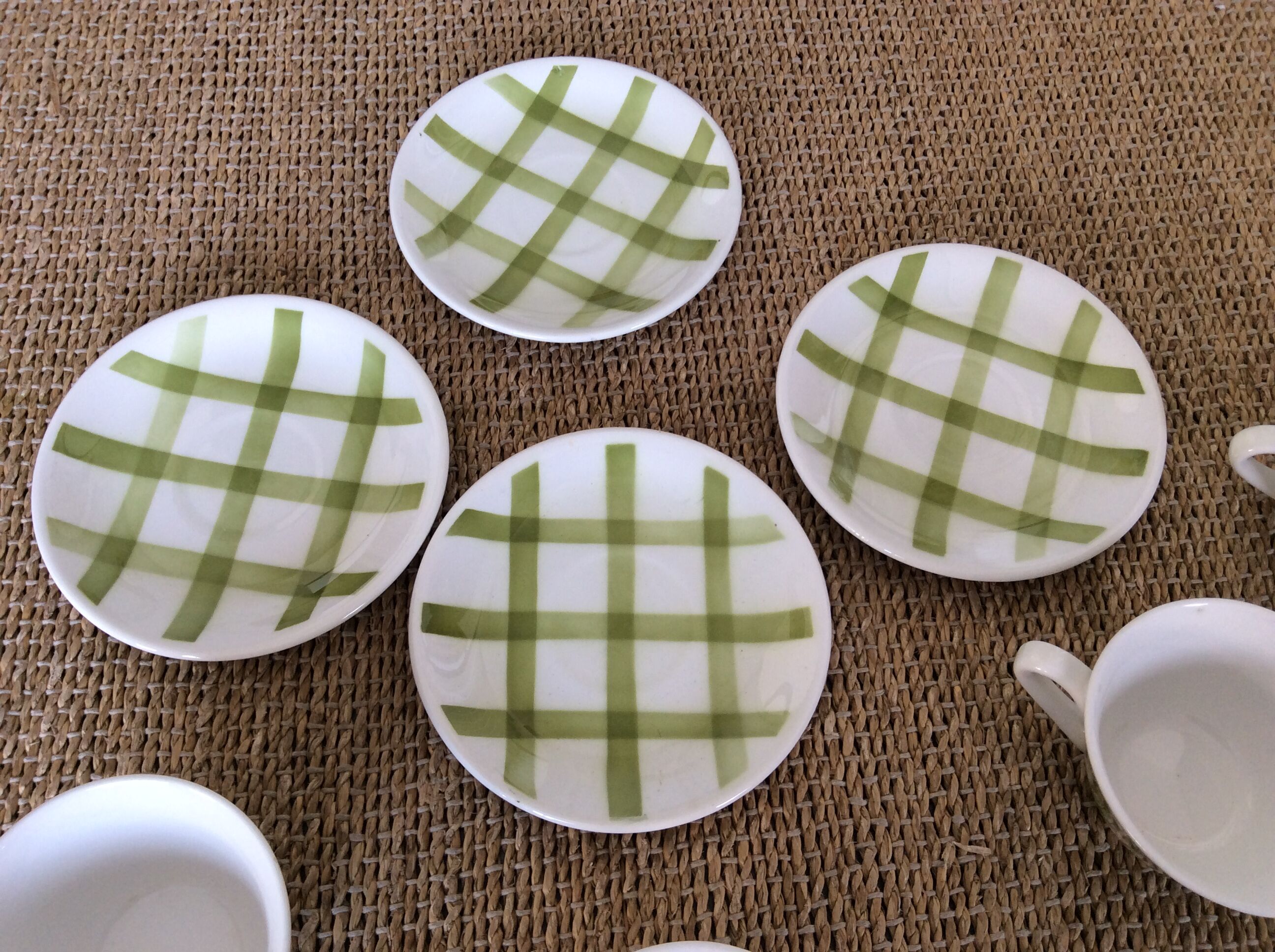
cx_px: 638
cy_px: 476
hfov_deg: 56.9
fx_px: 1177
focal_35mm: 32
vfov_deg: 44.1
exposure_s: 1/25
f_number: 2.4
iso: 40
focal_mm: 3.3
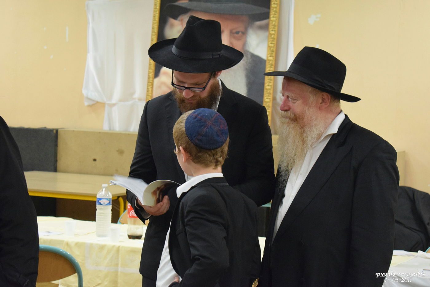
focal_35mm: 82
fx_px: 986
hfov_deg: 24.6
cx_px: 215
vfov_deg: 16.6
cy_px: 144
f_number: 5.6
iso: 4500
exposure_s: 1/60
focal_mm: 55
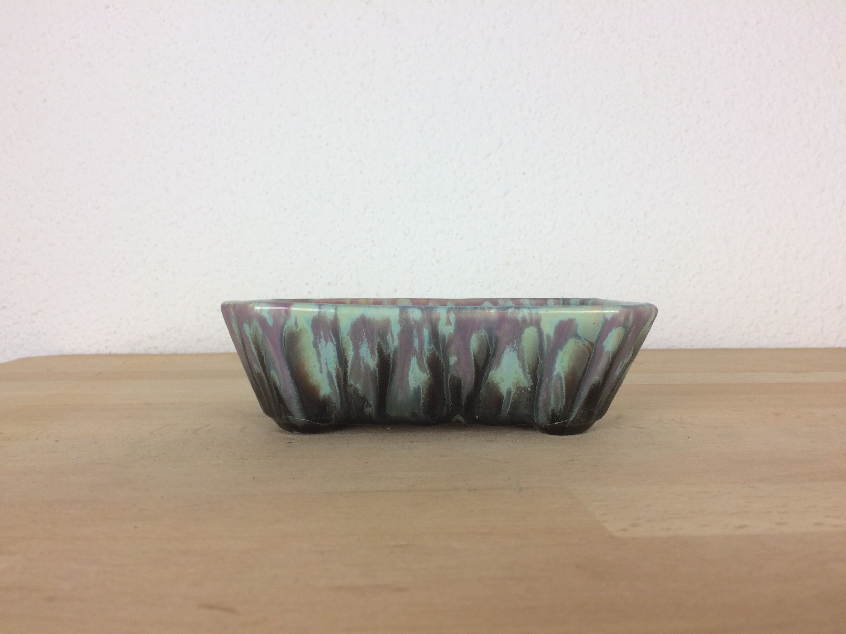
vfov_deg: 48.2
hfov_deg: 61.7
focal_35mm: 29
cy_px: 317
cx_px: 423
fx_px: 709
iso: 32
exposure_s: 1/50
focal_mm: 4.15
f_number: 2.2
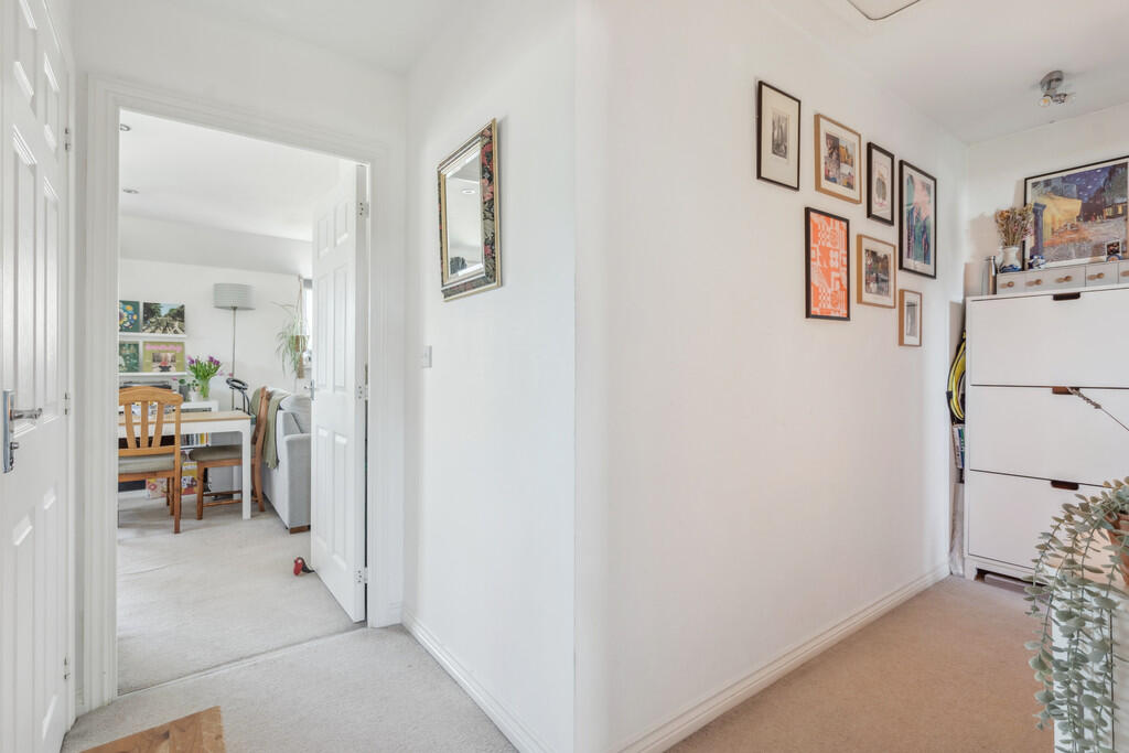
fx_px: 502
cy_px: 376
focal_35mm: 16
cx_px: 564
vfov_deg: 73.8
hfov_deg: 96.7
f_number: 7.1
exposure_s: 1/15
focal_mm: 16
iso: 640
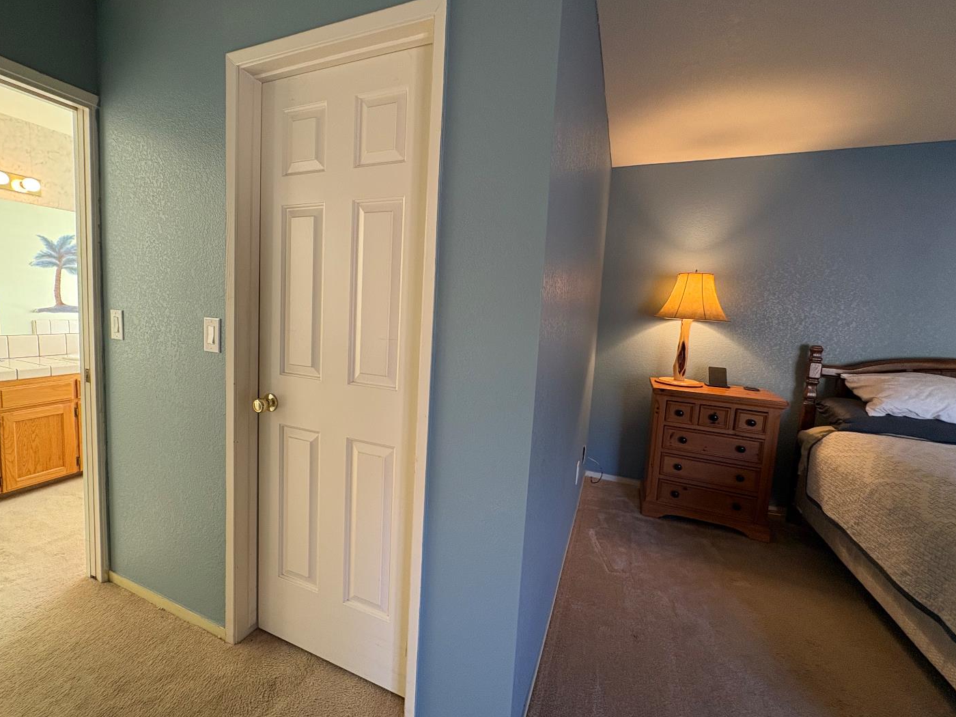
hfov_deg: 98.1
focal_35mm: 15
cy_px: 348
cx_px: 451
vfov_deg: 81.7
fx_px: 414
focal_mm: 2.22
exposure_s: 1/60
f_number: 2.2
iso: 200
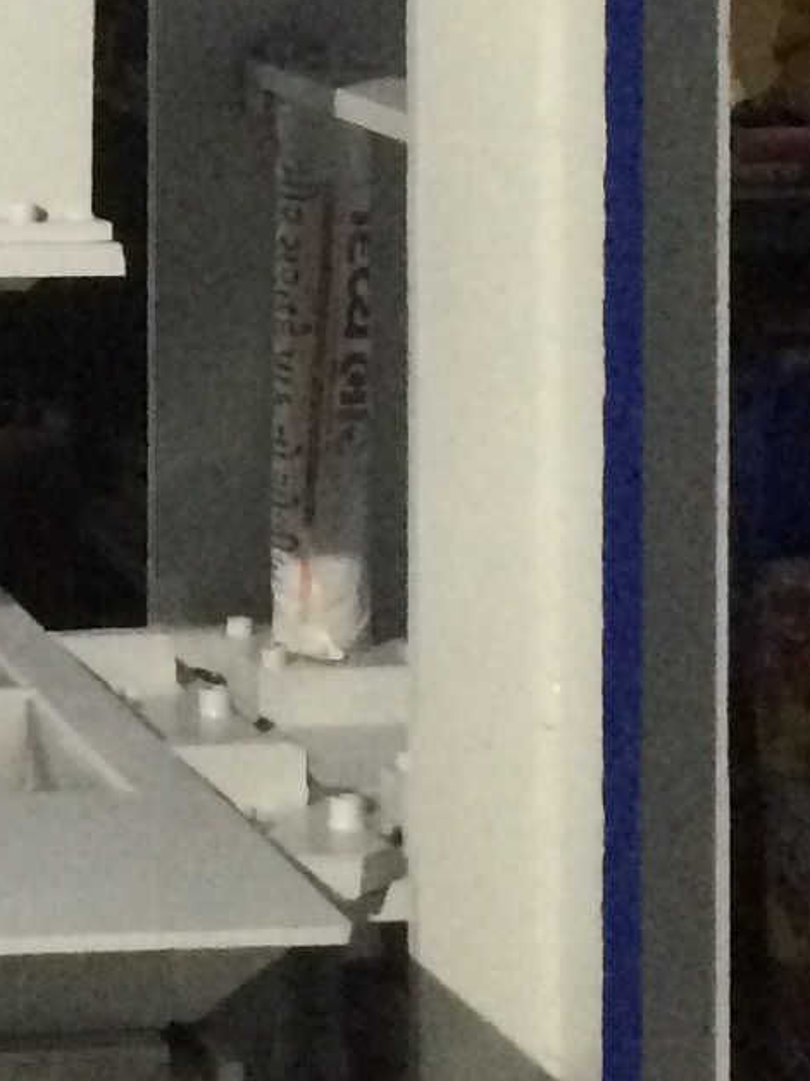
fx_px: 4713
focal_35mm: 151
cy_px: -174
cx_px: -488
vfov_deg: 12.8
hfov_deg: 9.5
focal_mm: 4.15
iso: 250
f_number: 2.2
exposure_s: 1/17
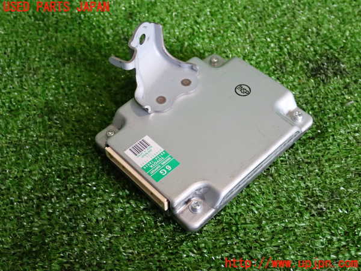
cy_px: 136
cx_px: 180
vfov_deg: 32.9
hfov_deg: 42.9
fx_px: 459
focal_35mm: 44
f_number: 2.9
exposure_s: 1/40
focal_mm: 7.84
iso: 640
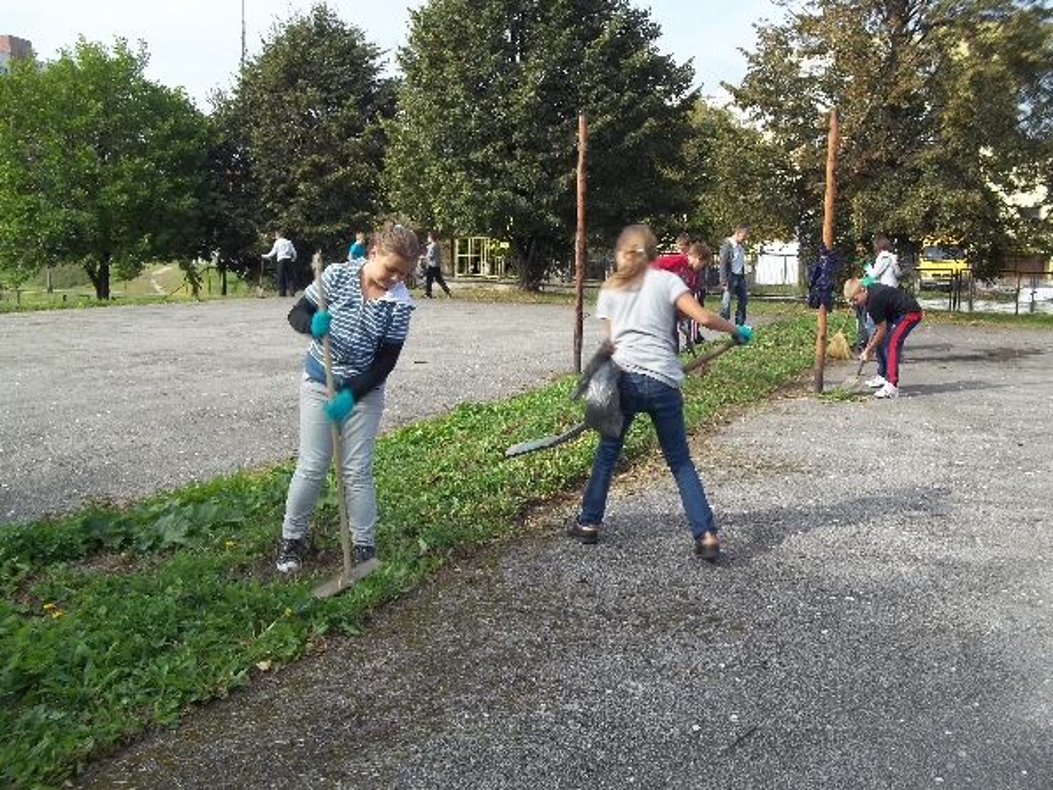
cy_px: 395
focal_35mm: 32
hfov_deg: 56.8
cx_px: 526
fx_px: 973
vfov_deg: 44.2
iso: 64
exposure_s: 1/60
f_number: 8.8
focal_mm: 5.7
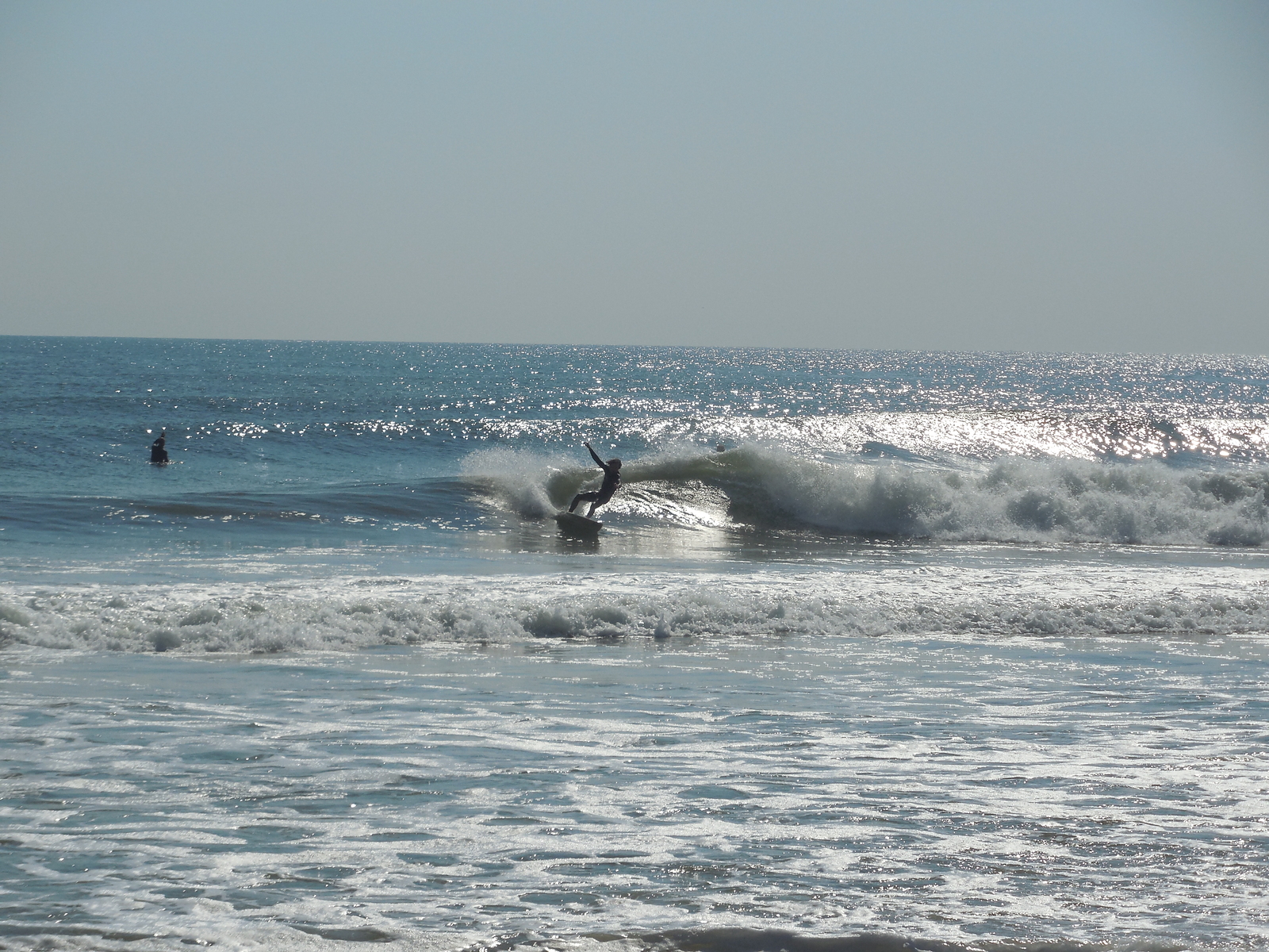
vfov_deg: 9.8
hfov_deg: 13.1
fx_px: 5536
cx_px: 634
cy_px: 476
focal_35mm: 151
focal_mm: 27.2
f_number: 9.8
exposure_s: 1/800
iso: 125
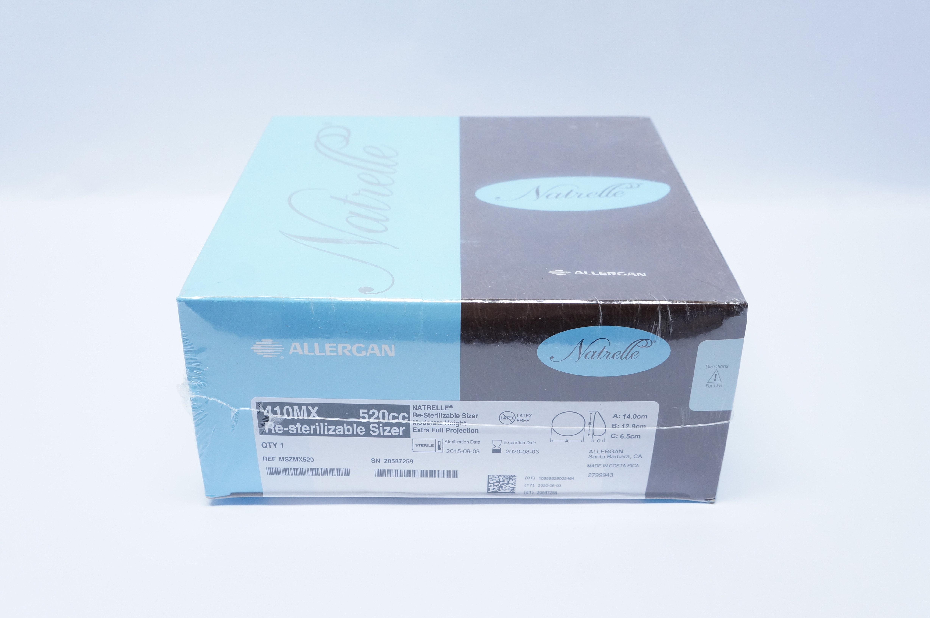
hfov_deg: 53.2
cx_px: 465
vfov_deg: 36.8
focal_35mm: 36
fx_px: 929
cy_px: 309
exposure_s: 1/40
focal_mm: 24
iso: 800
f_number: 6.3
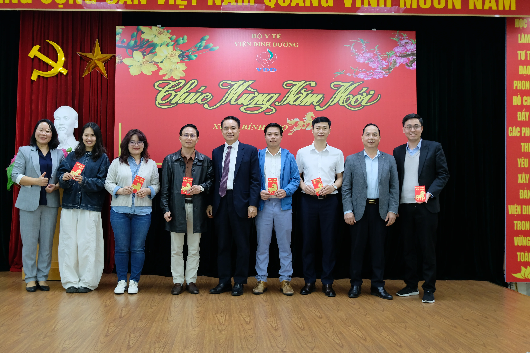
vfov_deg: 36.9
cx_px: 216
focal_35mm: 36
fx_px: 530
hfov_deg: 52.8
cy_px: 173
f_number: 4.2
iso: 1000
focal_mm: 20.3
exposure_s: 1/30
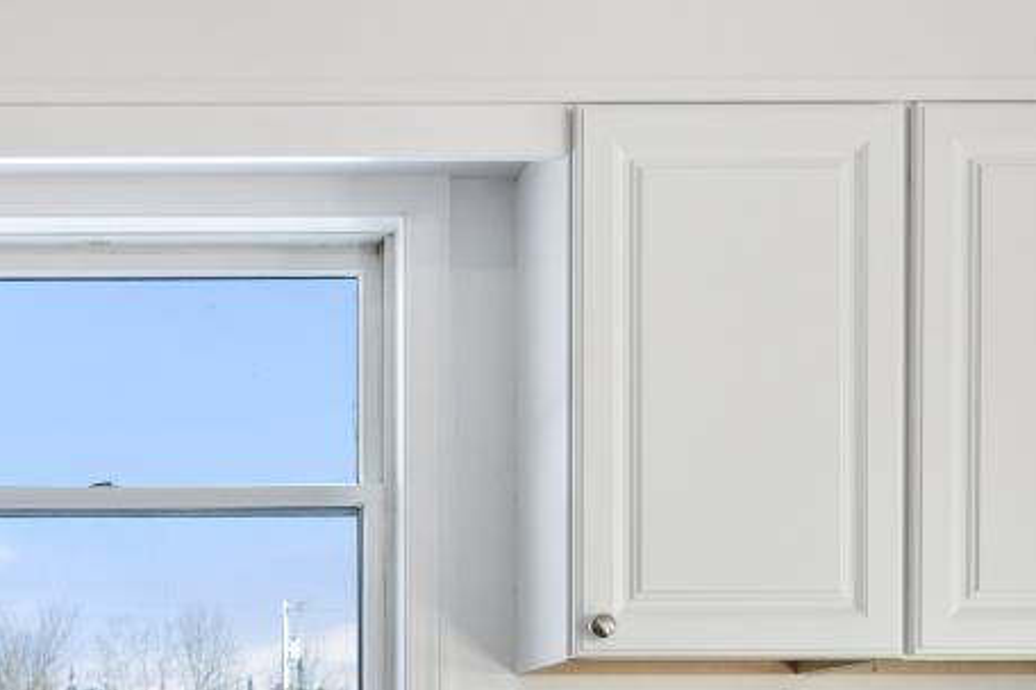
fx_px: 1525
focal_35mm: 53
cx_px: 7
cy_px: 799
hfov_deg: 34.3
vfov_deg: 23.6
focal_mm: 16
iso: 320
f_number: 8
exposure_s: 1/20
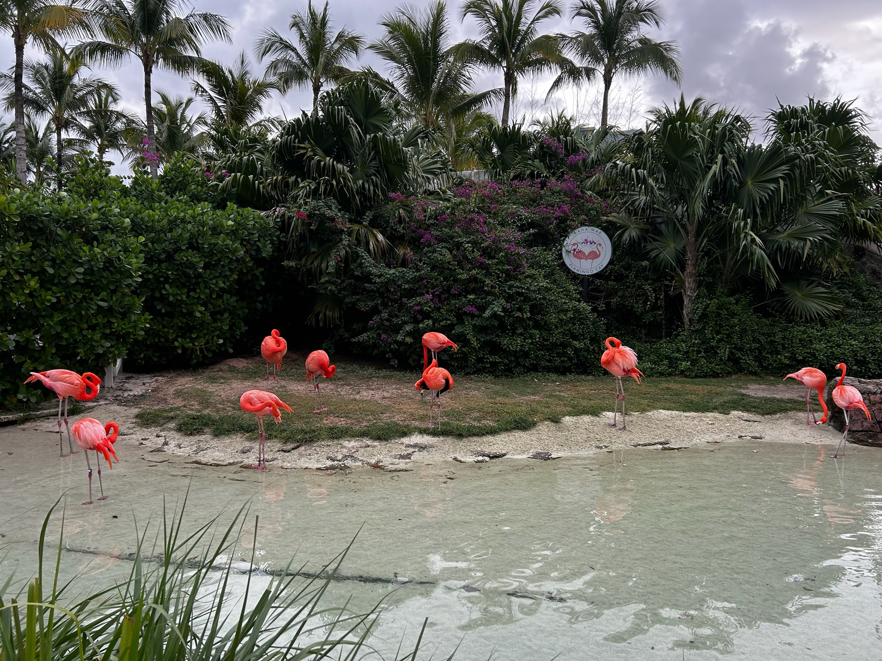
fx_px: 662
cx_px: 441
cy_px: 330
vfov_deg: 53.1
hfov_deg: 67.3
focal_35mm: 26
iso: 40
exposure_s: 1/171
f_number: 1.5
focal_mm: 5.7
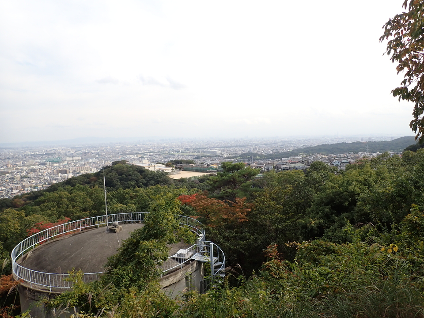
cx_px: 212
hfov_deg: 69.4
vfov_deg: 54.9
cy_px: 159
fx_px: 306
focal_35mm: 25
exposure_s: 1/640
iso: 100
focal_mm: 4.5
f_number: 2.8
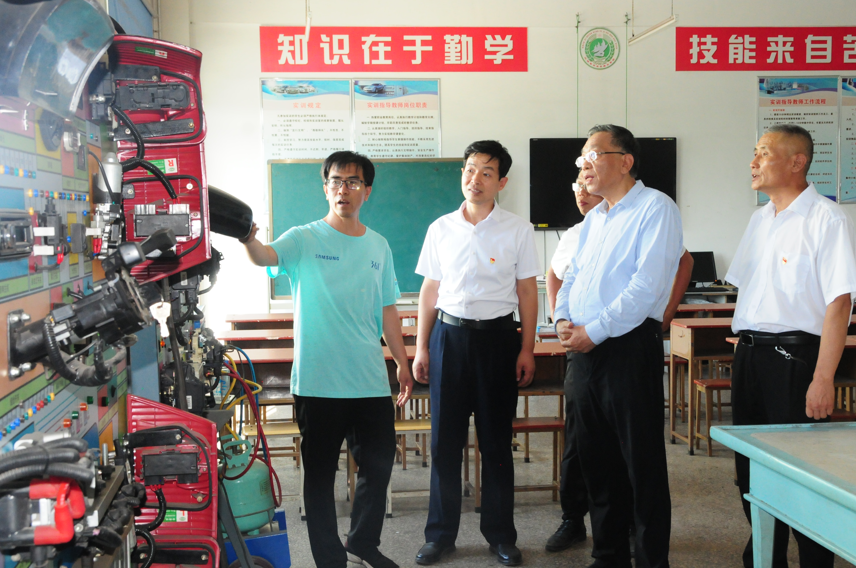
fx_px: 1177
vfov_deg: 27.1
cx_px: 461
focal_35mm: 50
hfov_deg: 39.9
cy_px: 277
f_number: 9
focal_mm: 29
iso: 1800
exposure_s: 1/60
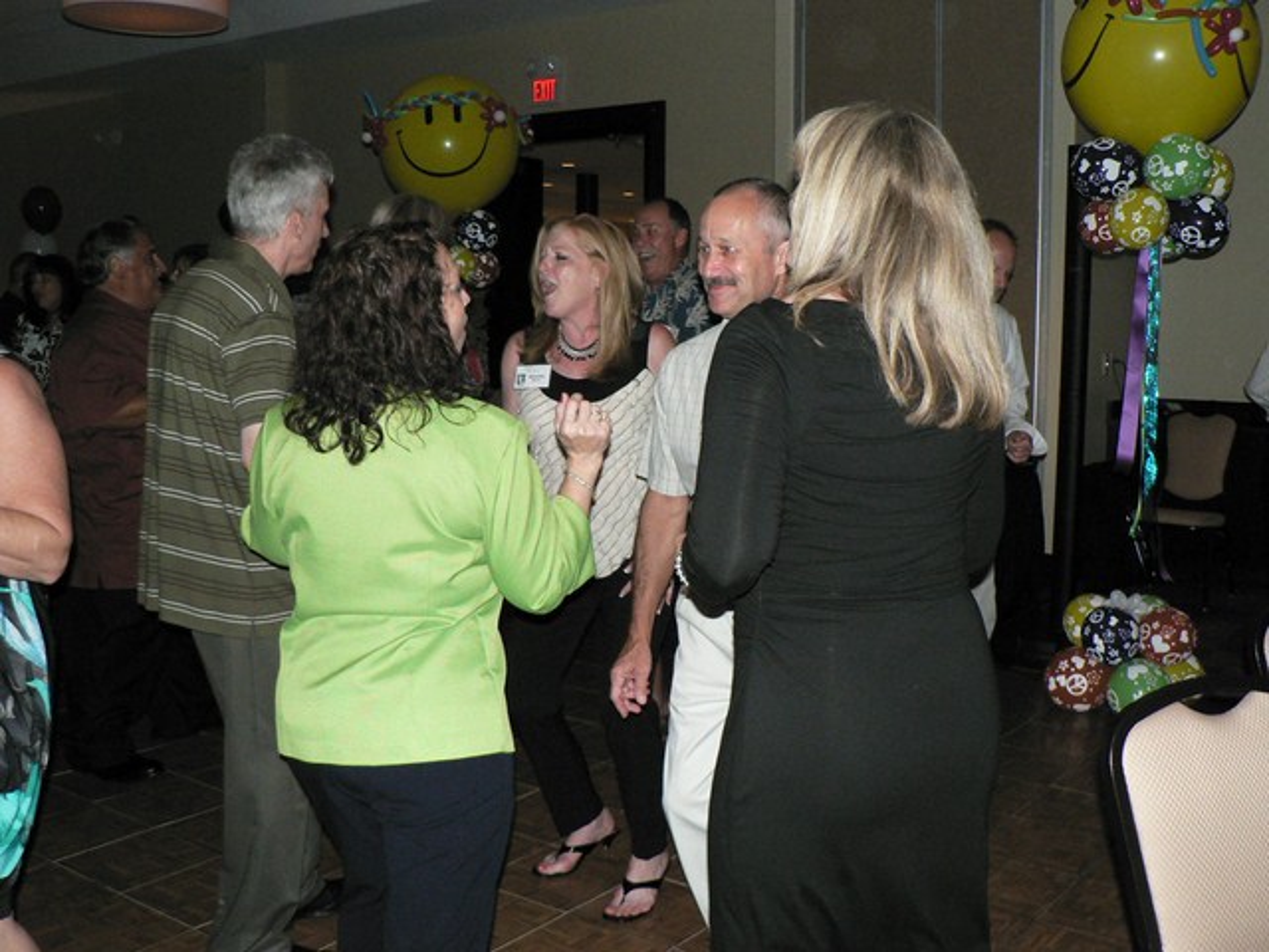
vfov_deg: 39.7
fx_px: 1320
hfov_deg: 51.4
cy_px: 476
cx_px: 634
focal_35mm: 36
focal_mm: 6
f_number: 2.8
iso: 300
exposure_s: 1/60
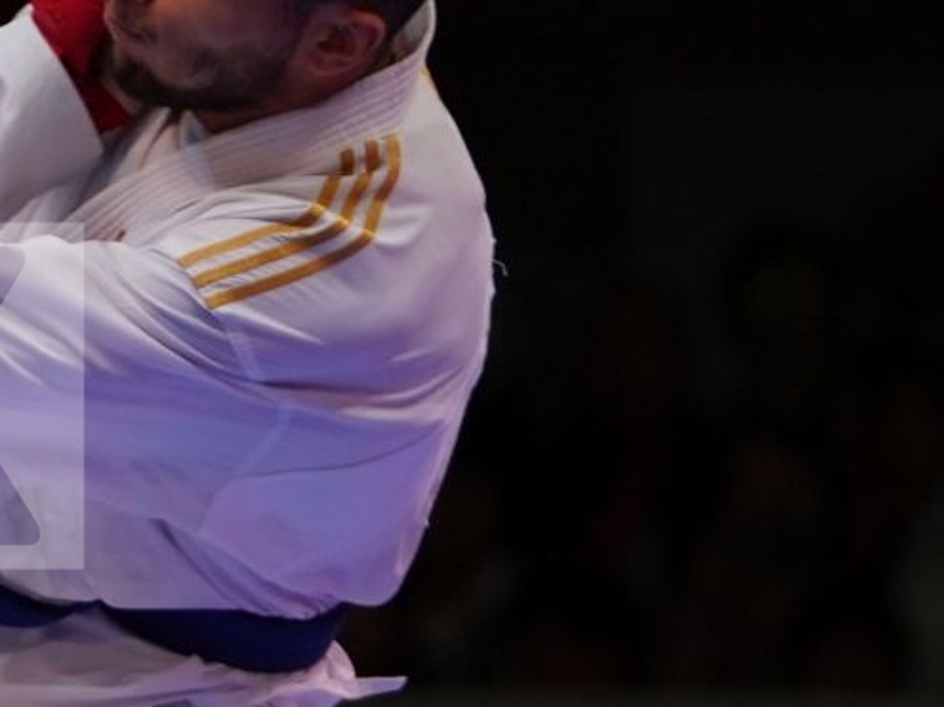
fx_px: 21729
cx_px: -740
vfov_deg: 1.9
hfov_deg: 2.5
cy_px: 396
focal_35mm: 797
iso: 500
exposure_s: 1/1000
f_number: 2.8
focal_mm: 152
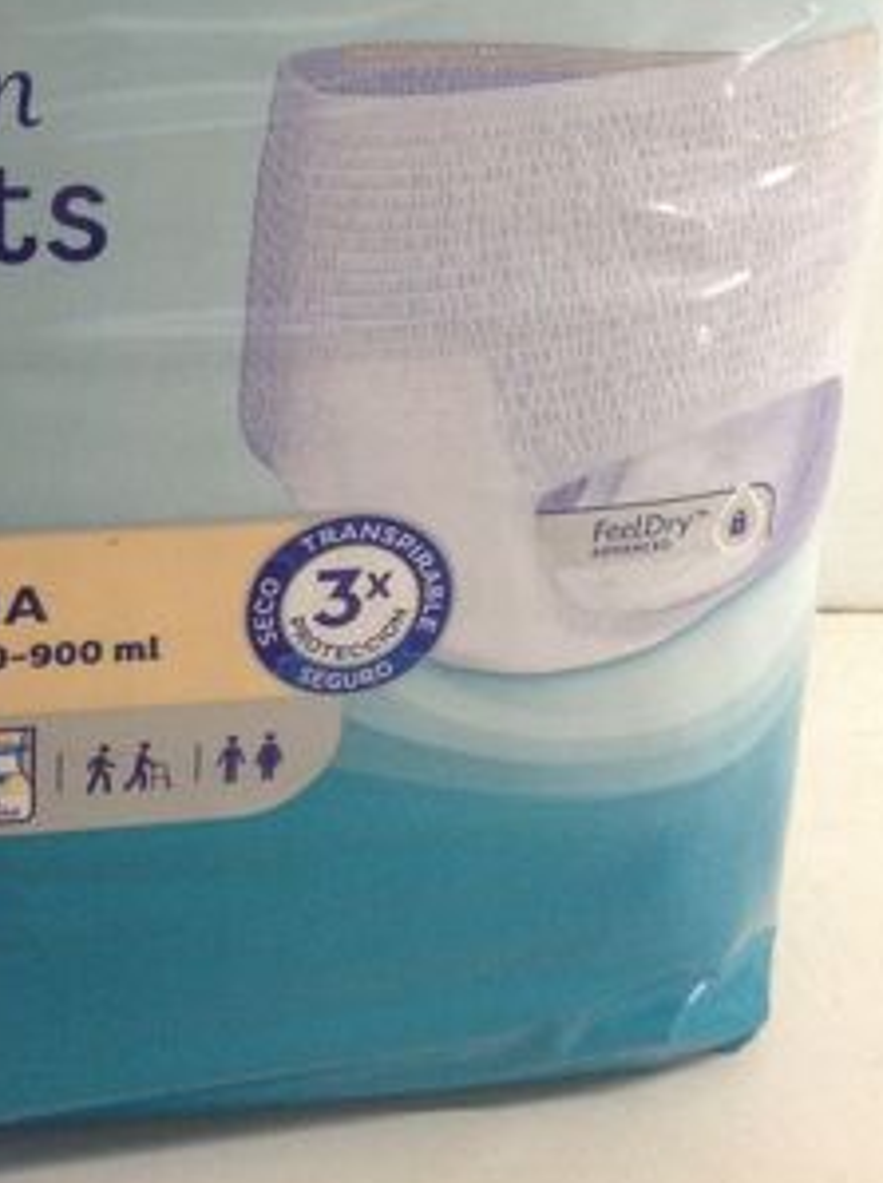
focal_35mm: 71
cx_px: 214
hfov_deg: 20.5
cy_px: 267
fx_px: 2423
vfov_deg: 27.0
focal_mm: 3.3
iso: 80
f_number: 2.4
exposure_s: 1/24
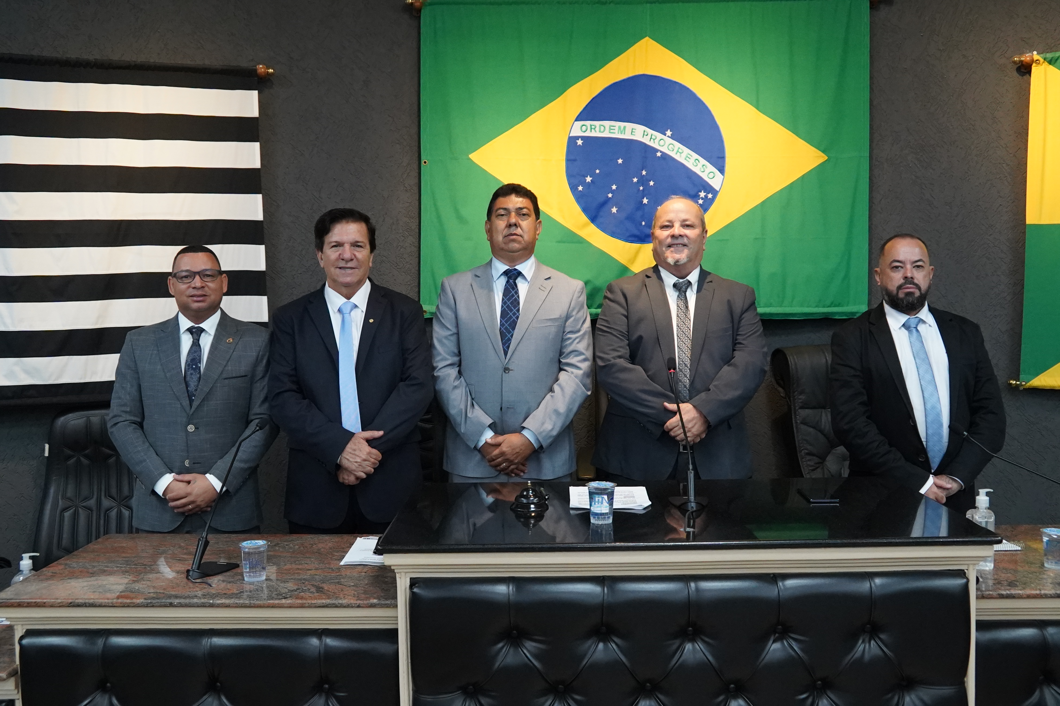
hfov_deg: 57.2
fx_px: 972
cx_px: 530
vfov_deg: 40.0
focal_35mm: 33
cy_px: 353
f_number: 5.6
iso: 6400
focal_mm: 22
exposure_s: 1/200
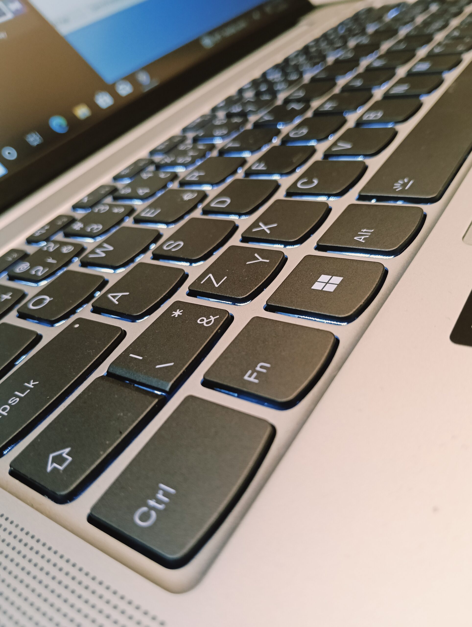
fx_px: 490
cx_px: 236
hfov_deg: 51.5
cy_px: 314
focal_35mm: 27
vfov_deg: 65.2
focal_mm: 3.98
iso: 400
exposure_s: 1/33.3
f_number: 1.8
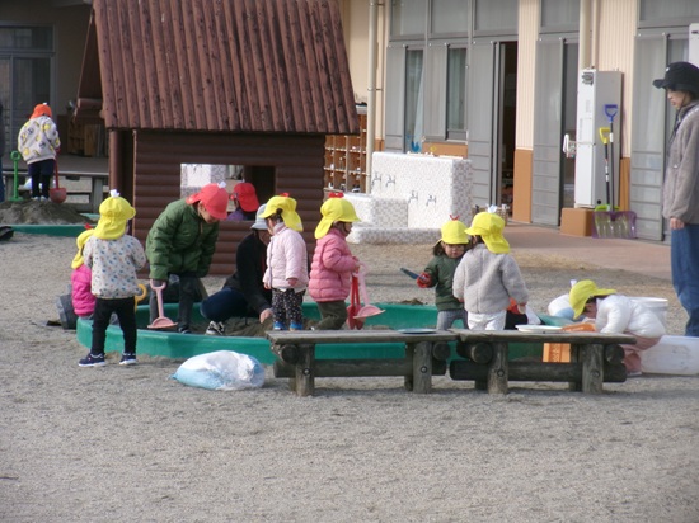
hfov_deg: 13.9
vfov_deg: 10.4
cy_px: 262
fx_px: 2866
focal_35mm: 142
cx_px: 350
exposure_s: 1/180
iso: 100
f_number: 6.3
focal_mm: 25.5
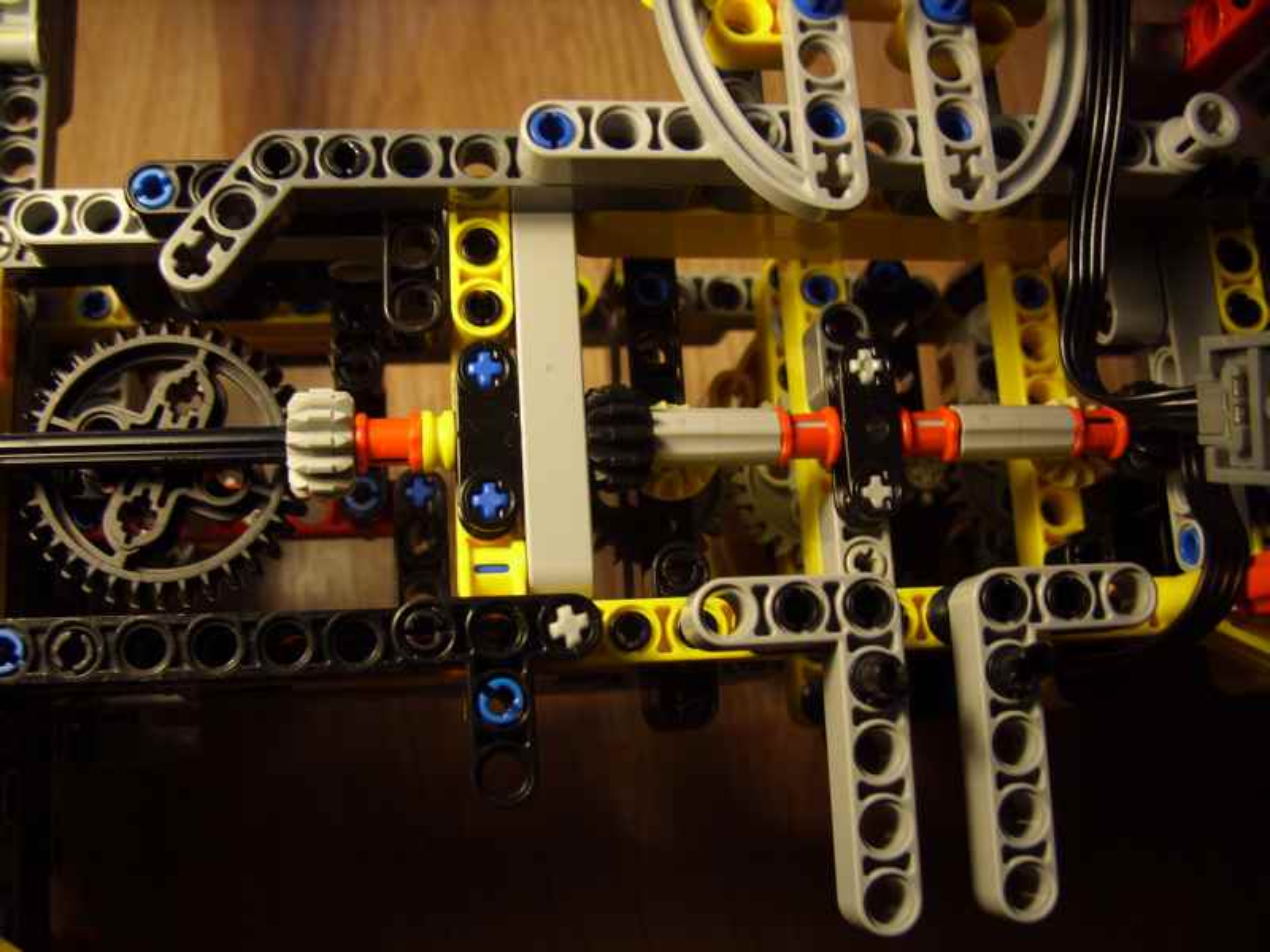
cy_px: 476
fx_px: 1394
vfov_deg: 37.7
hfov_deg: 49.0
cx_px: 635
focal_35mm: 38
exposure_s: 1/33
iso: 100
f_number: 2.8
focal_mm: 7.8
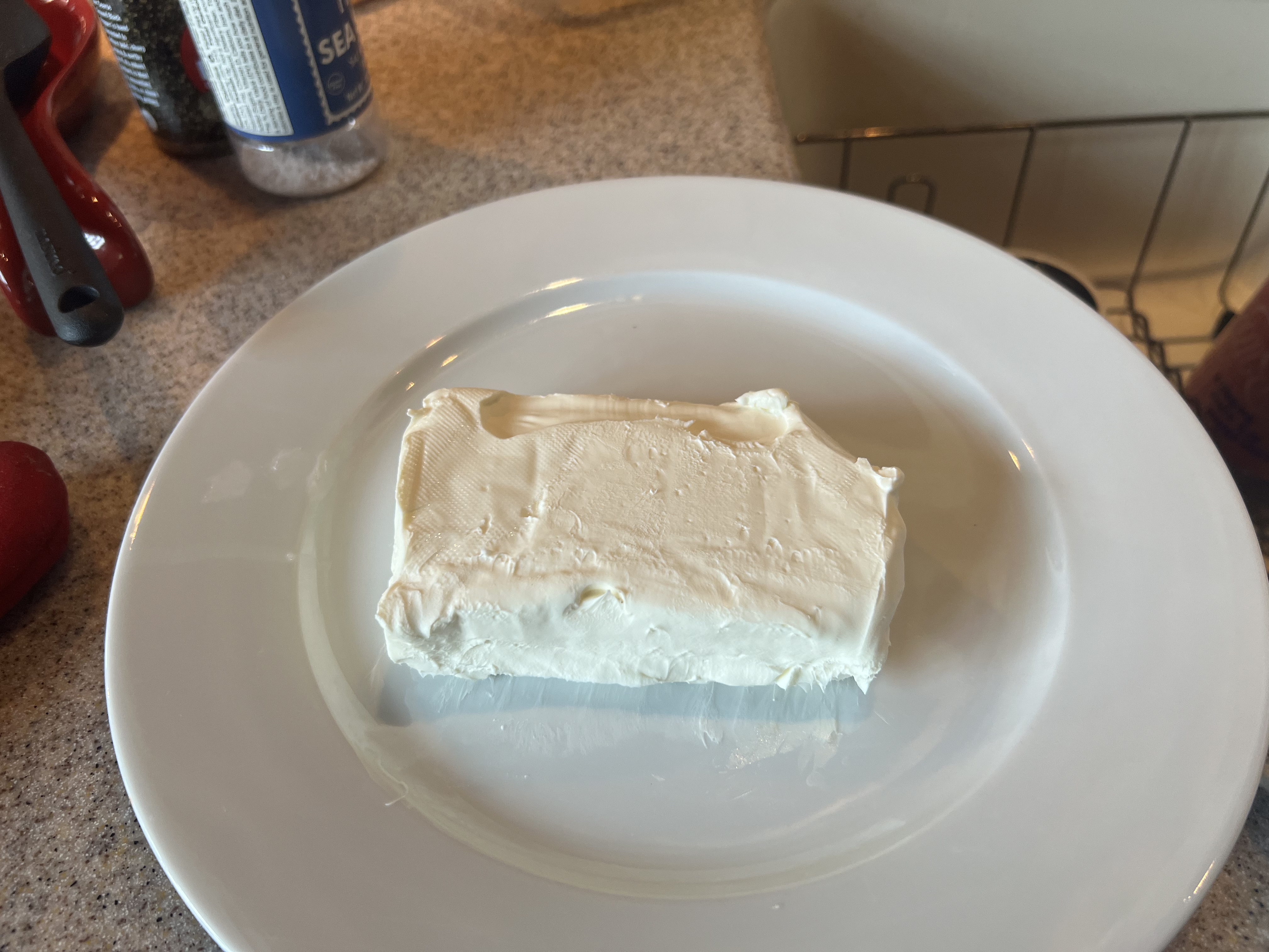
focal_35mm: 26
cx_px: 634
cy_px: 476
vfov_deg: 53.1
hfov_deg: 67.3
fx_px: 953
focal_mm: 5.7
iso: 80
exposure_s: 1/60
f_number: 1.5
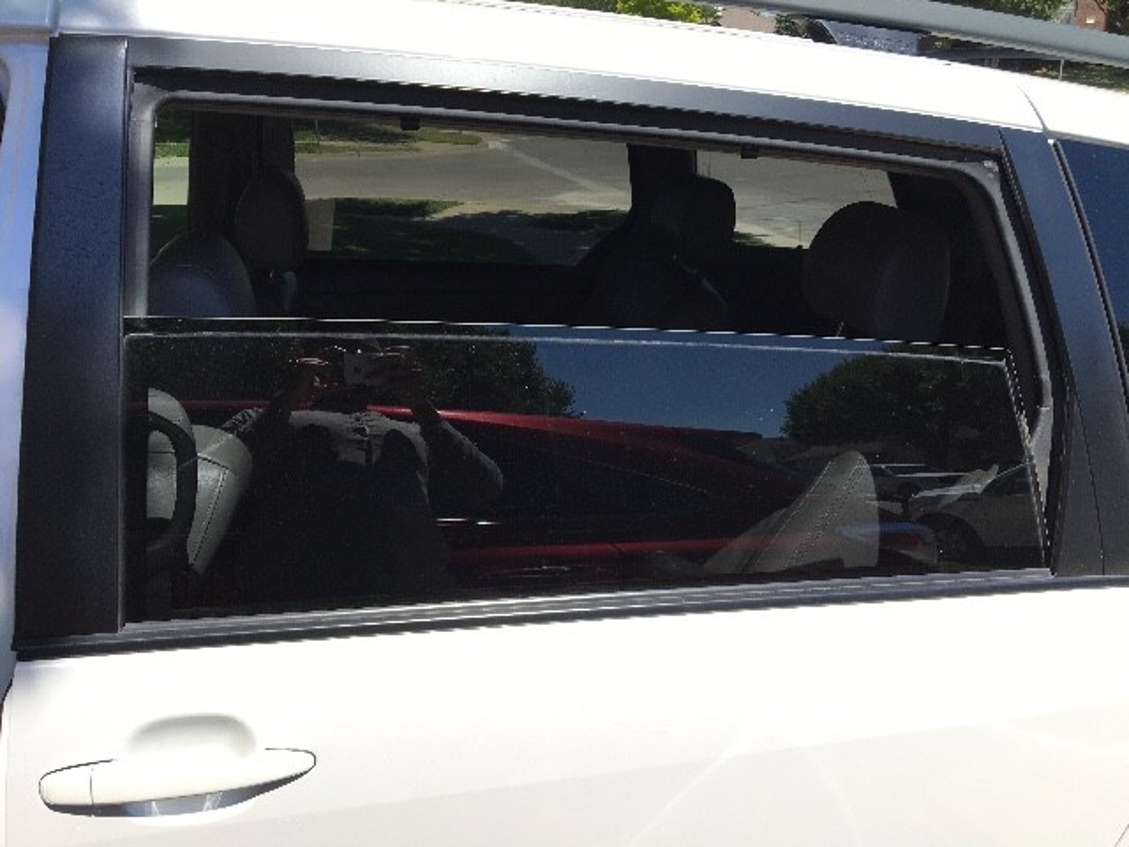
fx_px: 946
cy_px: 424
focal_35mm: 29
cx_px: 564
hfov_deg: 61.7
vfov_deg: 48.2
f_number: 2.2
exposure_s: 1/986
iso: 25
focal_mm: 4.15
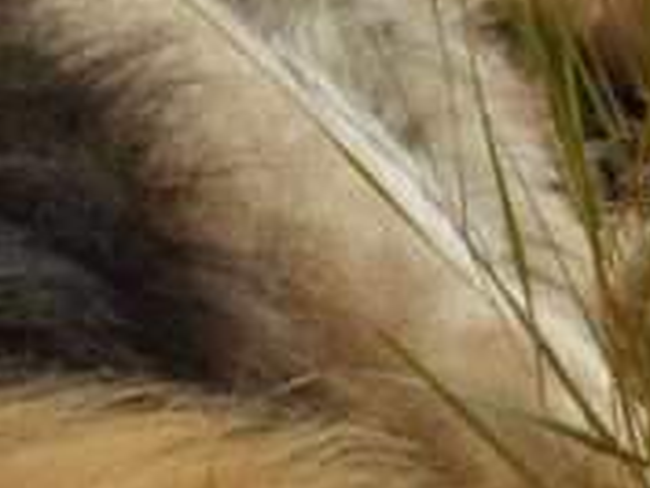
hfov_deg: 0.8
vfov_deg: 0.6
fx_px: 45172
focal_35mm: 2404
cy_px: 539
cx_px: 173
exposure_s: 1/250
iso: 320
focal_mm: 95.8
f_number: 5
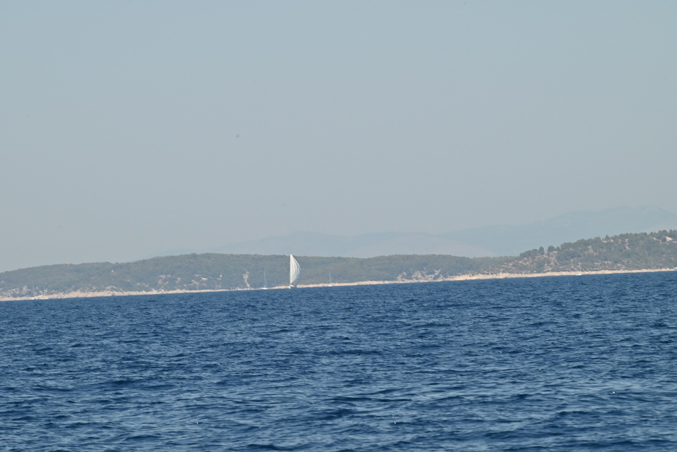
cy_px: 226
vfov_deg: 5.3
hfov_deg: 7.9
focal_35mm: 260
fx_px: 4891
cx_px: 338
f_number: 16
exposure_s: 1/320
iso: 250
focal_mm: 260
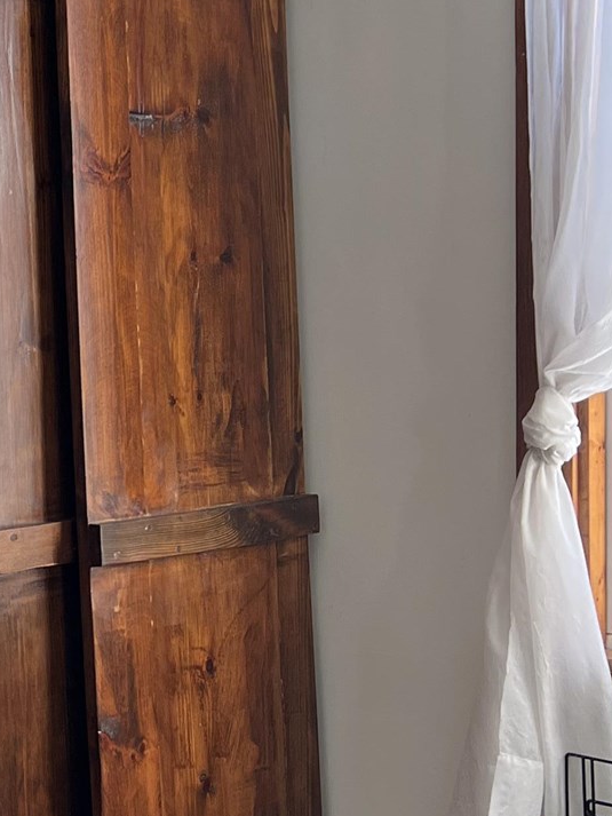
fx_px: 1980
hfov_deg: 16.4
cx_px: -241
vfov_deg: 23.3
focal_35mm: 84
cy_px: 449
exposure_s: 1/121
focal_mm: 5.7
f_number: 1.5
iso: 80
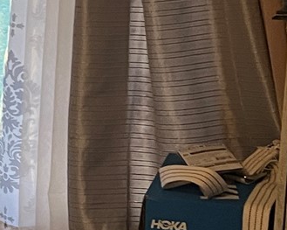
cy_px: 83
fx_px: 1257
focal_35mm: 148
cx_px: -406
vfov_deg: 10.4
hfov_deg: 11.0
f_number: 1.5
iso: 250
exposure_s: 1/60
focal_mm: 5.7
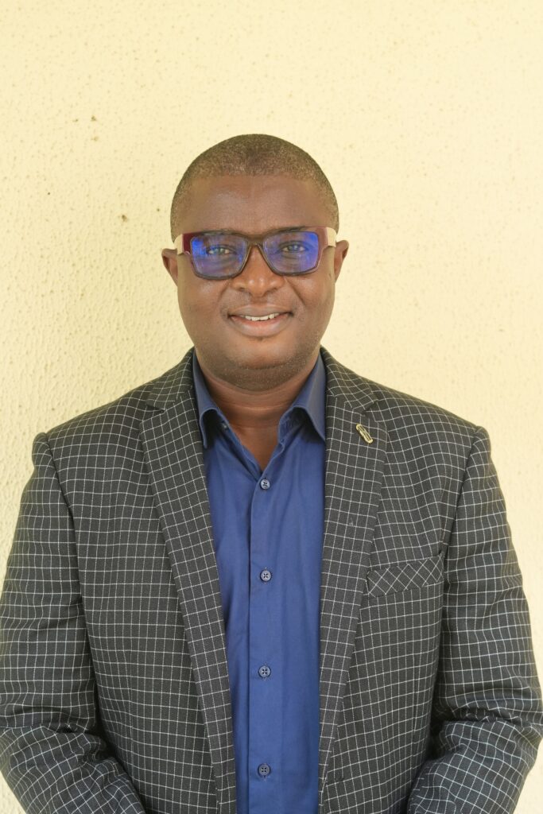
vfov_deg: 27.0
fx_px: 1696
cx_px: 272
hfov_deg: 18.2
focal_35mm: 75
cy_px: 407
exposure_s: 1/400
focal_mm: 50
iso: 800
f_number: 4.5
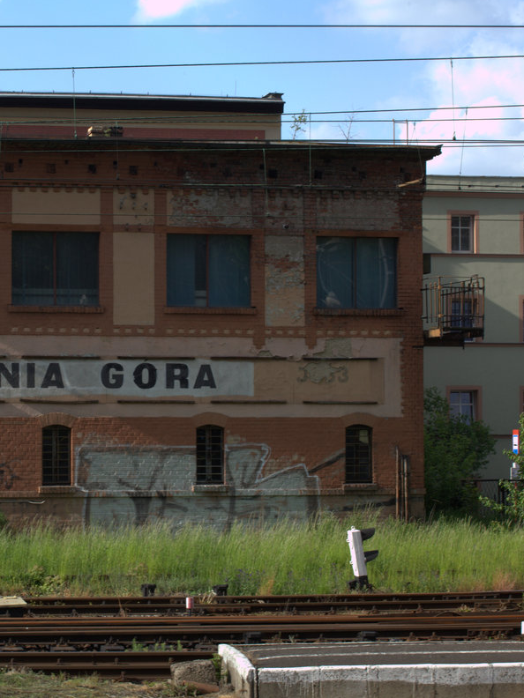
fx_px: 2321
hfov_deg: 12.8
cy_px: 349
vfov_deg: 17.1
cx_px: 92
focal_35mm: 115
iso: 320
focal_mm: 81
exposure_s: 1/50
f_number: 18
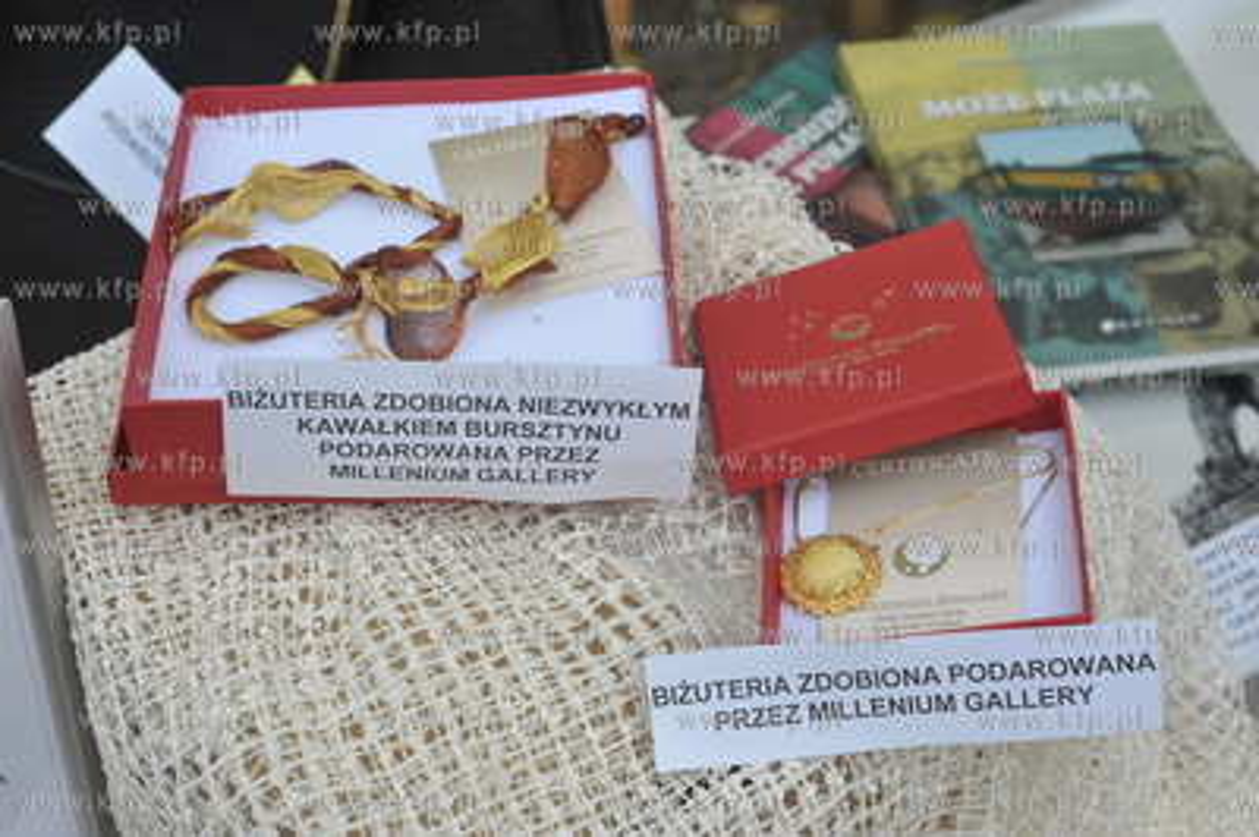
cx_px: 630
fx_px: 1747
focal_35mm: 50
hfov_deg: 39.6
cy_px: 418
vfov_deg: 26.9
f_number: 10
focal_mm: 50
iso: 400
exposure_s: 1/125
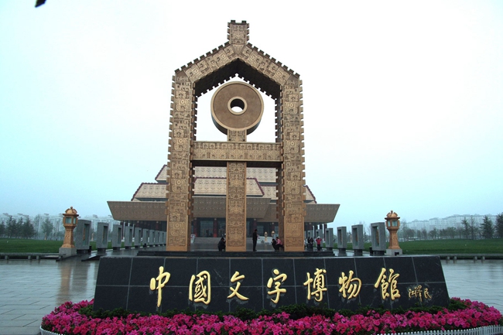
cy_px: 168
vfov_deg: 53.1
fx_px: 335
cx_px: 252
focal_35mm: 24
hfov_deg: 73.8
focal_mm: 16
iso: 100
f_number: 6.7
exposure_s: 1/180
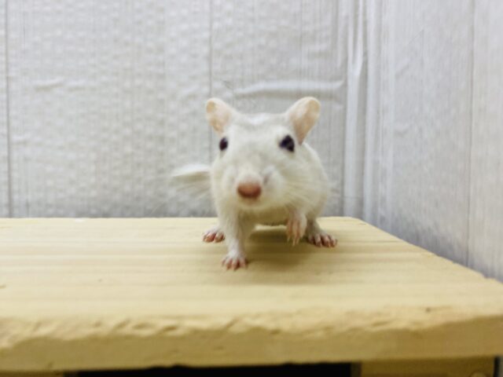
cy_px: 188
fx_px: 363
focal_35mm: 25
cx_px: 252
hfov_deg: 69.4
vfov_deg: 54.9
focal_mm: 4.25
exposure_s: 1/100
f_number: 1.8
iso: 125
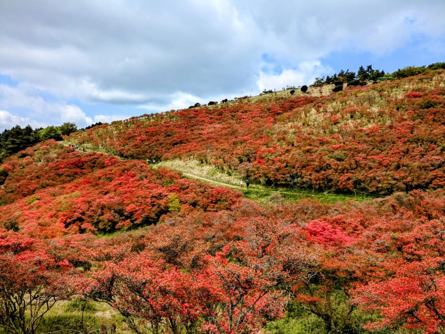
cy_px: 167
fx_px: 347
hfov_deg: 65.3
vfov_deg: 51.4
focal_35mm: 27
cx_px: 222
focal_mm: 4.38
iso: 66
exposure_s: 1/4673
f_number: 1.73
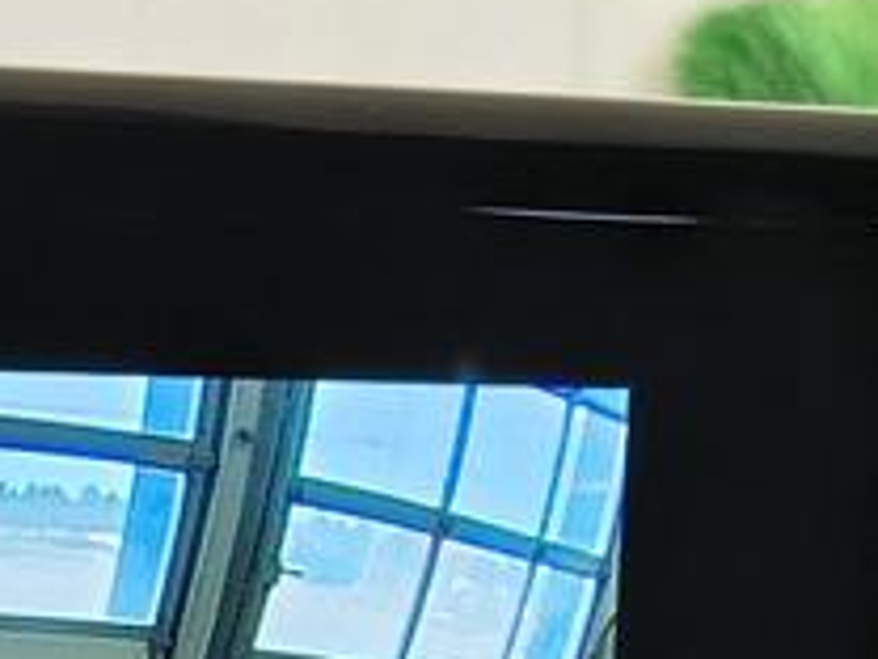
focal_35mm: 148
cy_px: 1694
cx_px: -317
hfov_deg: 12.8
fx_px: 3754
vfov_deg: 8.9
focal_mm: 5.56
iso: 680
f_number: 1.8
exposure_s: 1/120
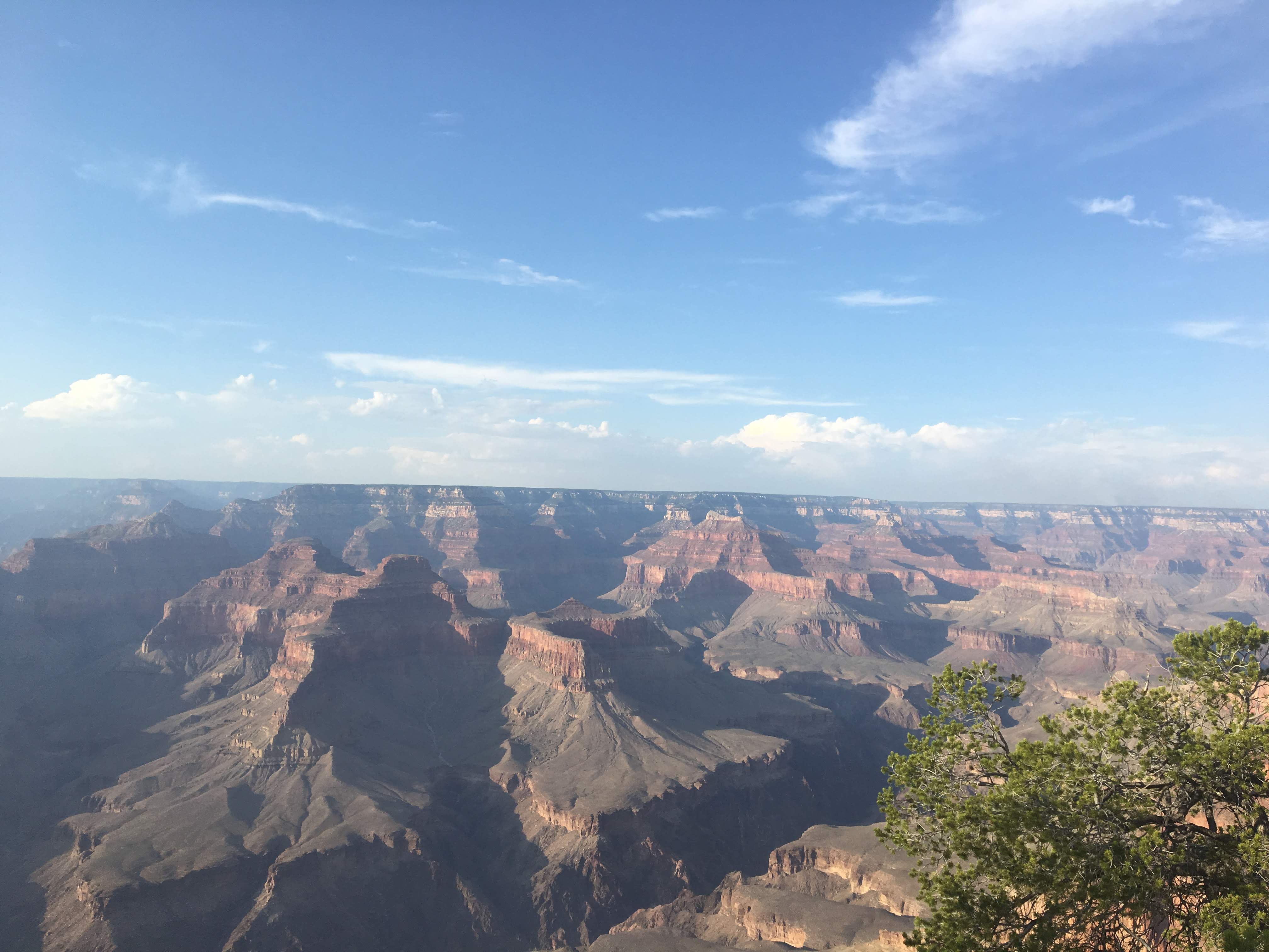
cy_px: 476
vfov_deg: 48.2
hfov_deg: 61.7
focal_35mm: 29
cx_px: 634
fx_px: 1063
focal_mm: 4.15
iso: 25
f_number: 2.2
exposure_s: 1/1261
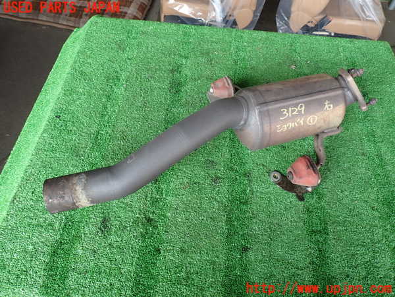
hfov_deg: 69.4
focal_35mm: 25
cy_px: 148
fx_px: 285
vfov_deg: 54.9
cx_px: 198
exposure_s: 1/125
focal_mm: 4.5
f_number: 2.8
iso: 100
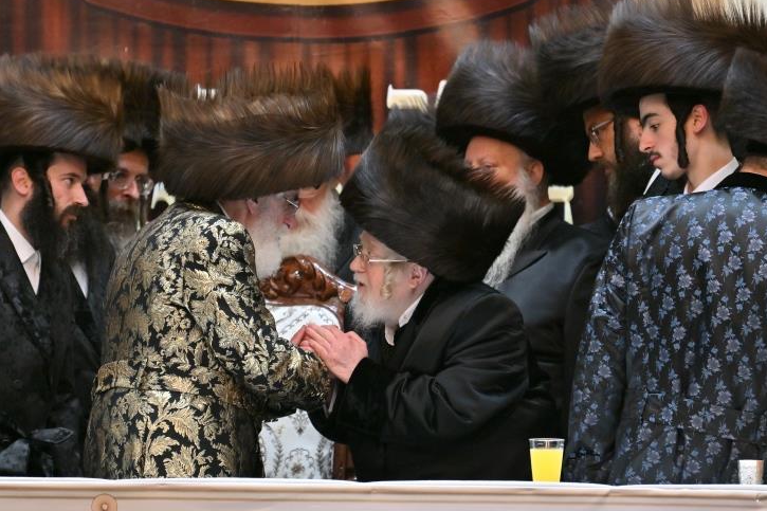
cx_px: 354
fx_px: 9031
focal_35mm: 424
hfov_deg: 4.9
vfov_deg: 3.2
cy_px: 245
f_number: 2.8
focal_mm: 200
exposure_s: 1/250
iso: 320
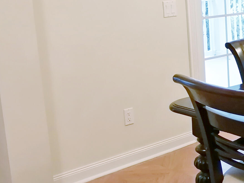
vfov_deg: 19.6
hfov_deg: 22.6
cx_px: 336
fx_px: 529
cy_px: 77
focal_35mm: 75
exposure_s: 1/30
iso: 100
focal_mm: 3.62
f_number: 1.8
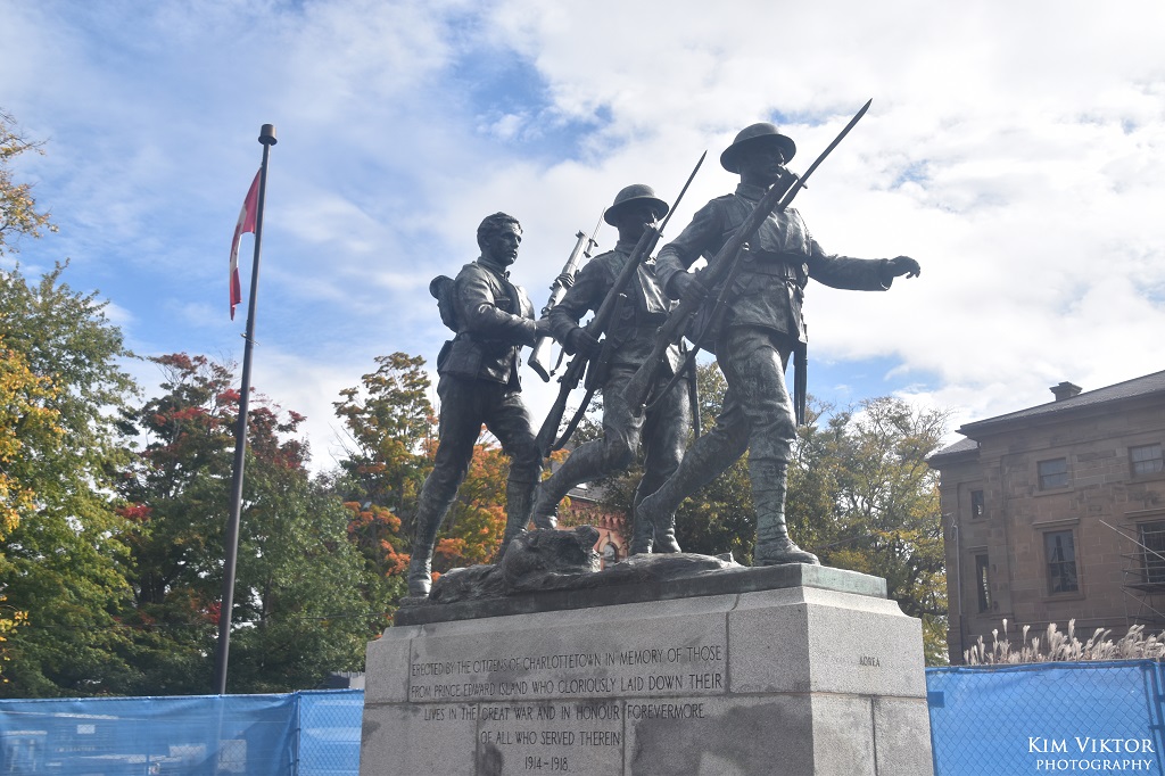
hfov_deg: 16.1
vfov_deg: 10.7
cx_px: 582
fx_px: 4124
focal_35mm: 128
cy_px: 388
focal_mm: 85
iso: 200
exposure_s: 1/500
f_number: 11
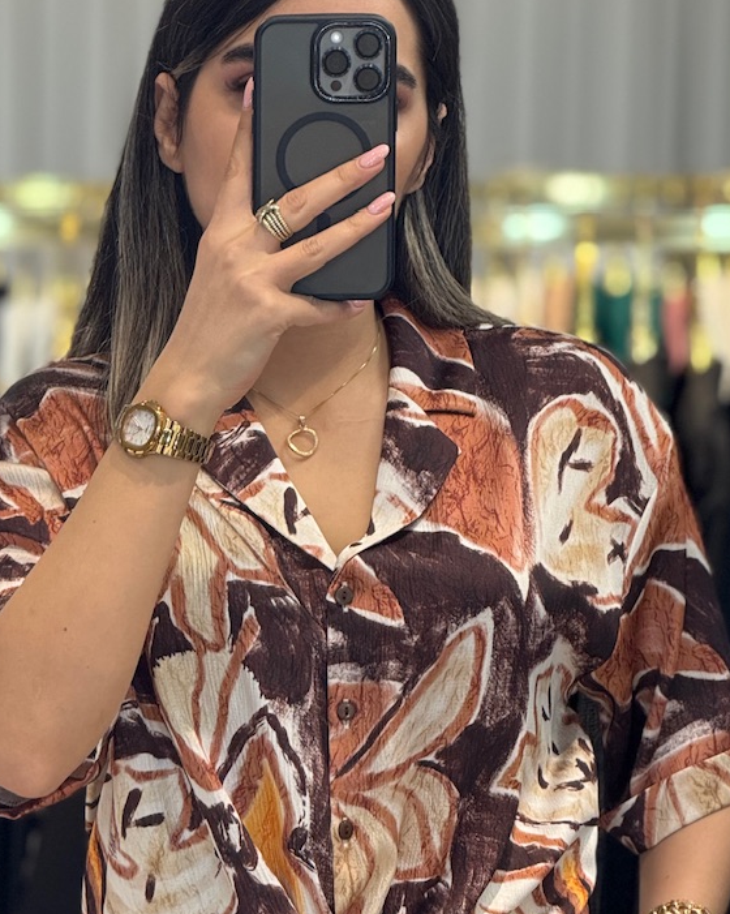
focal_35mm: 214
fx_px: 5784
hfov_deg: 7.2
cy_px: 681
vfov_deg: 9.0
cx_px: 379
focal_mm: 15.66
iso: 160
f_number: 2.8
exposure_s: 1/100
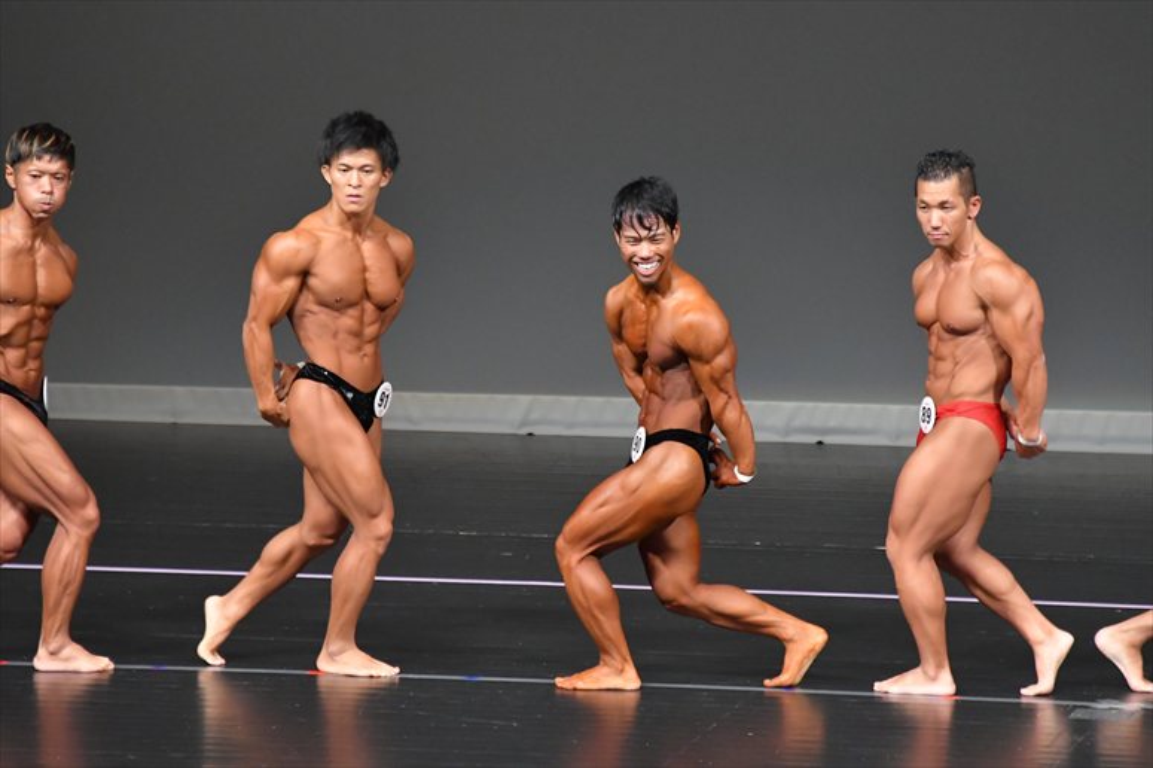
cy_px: 384
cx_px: 576
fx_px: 11044
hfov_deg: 6.0
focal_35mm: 345
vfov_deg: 4.0
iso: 5000
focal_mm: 230
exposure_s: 1/400
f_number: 5.6
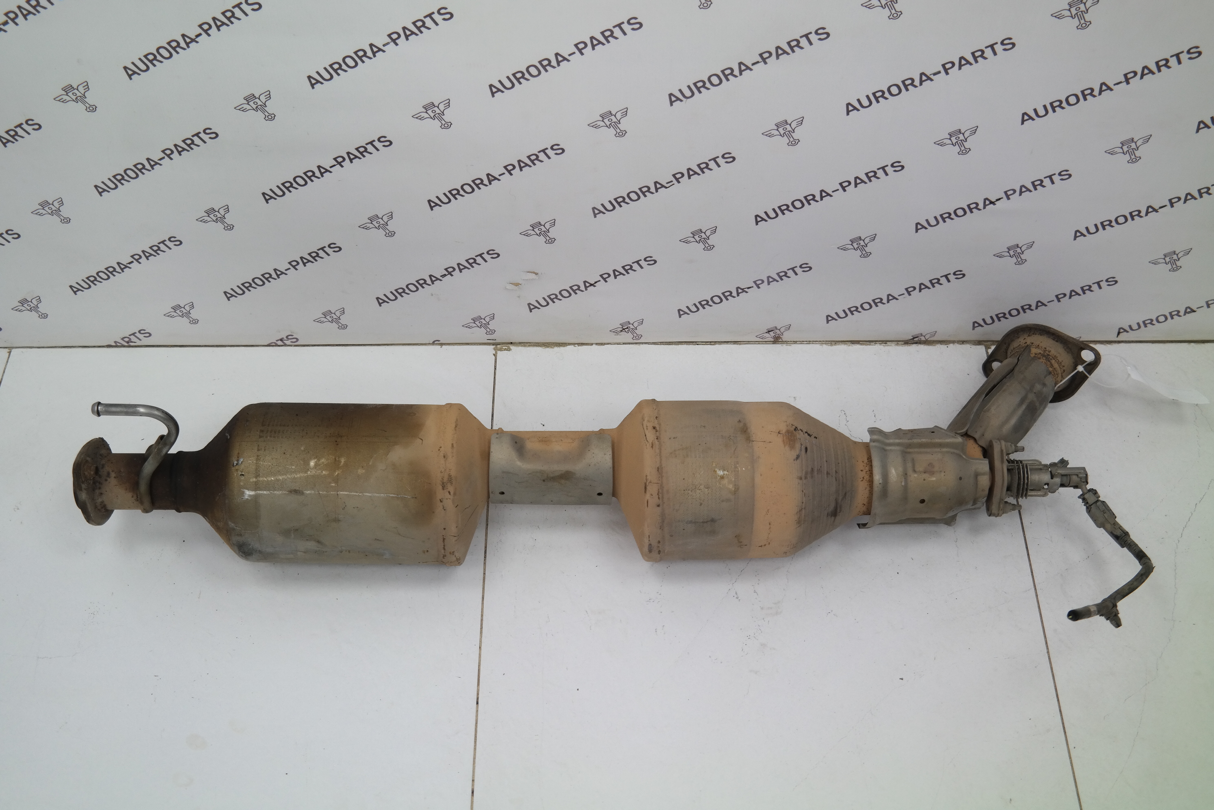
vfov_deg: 35.1
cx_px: 607
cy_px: 405
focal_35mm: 38
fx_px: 1281
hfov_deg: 50.7
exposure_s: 1/80
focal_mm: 25
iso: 200
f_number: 4
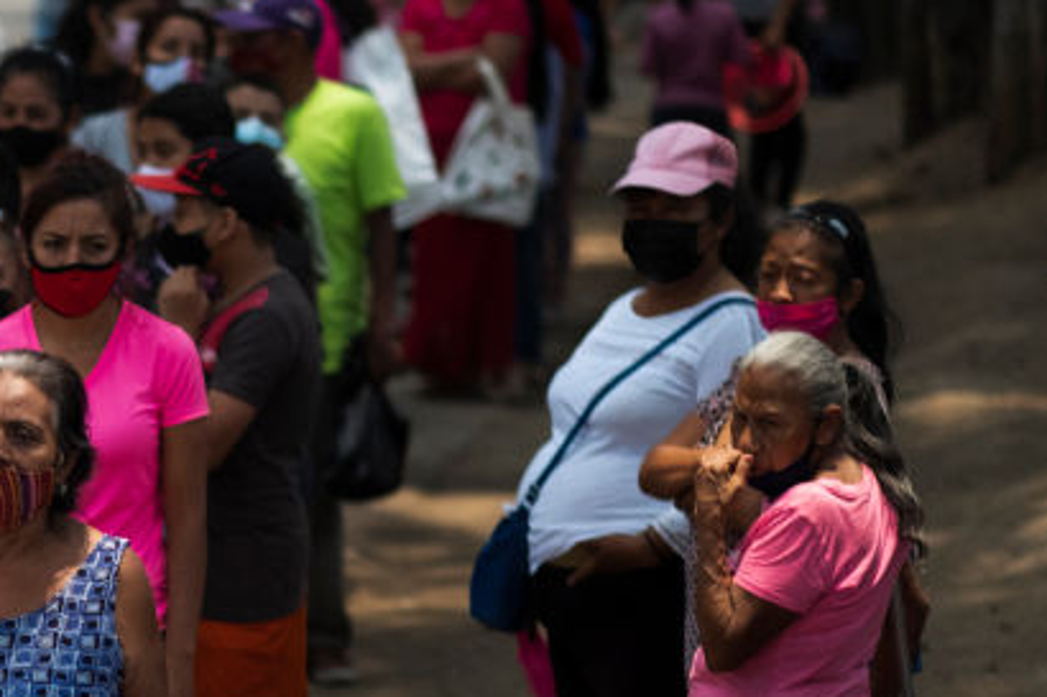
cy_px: 622
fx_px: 6105
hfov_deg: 9.7
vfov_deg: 6.5
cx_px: -181
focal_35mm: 210
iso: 1000
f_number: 1.2
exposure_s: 1/8000
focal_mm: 56
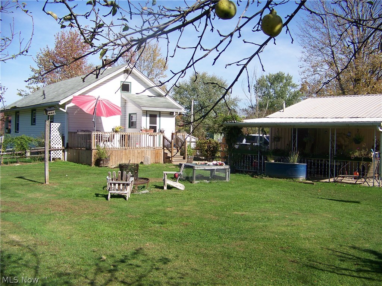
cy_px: 143
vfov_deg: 39.7
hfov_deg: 51.4
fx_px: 397
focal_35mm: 36
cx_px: 191
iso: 64
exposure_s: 1/800
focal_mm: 5.85
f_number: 2.8
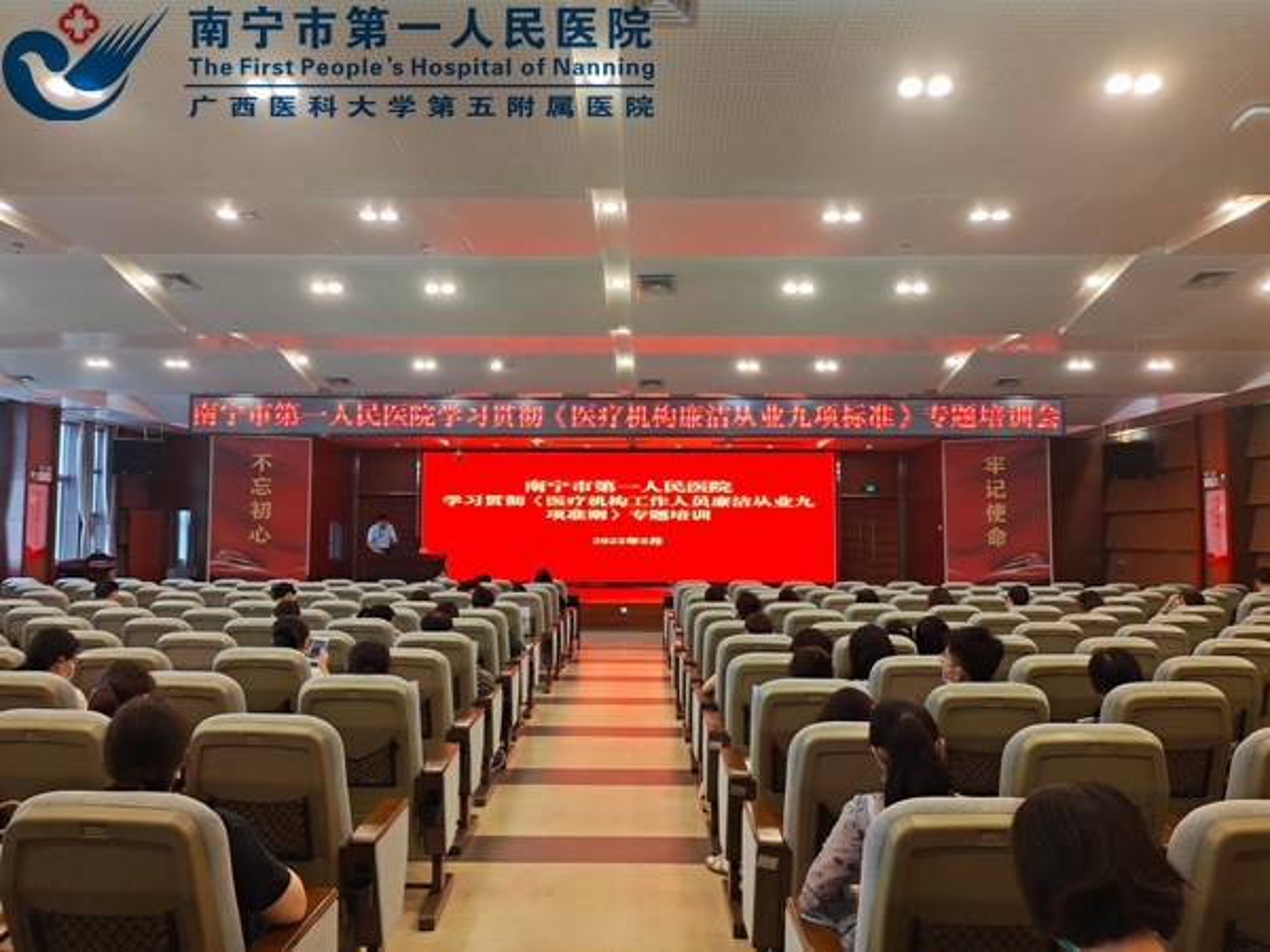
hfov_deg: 76.4
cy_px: 476
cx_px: 635
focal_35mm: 22
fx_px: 807
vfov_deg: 61.1
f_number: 1.79
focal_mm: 4.71
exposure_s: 1/50
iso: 75
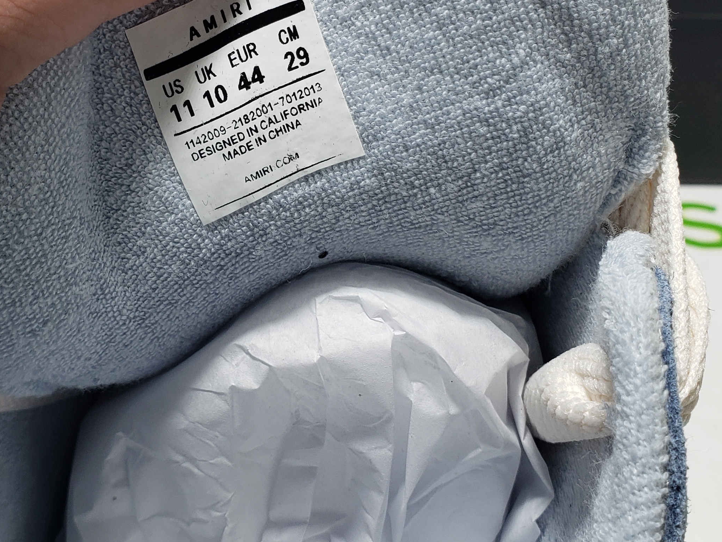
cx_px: 268
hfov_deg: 37.3
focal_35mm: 51
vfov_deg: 28.3
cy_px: 174
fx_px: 1064
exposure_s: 1/131
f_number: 2.4
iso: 50
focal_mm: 4.3
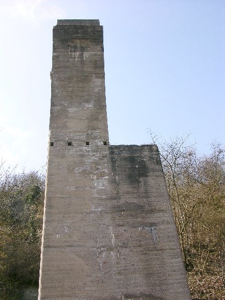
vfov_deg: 52.6
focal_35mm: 35
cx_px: 112
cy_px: 150
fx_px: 303
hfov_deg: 40.7
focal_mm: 8.9
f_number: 7.1
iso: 50
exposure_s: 1/104
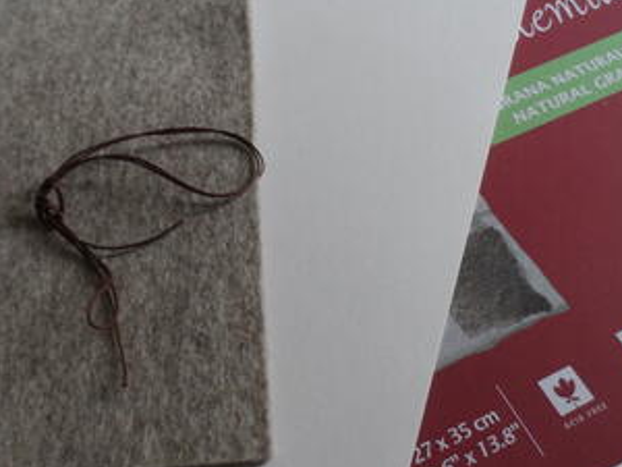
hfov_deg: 51.4
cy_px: 245
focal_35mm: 36
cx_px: 313
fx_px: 647
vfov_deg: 39.6
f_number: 3.2
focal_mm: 4
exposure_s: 1/30
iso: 160
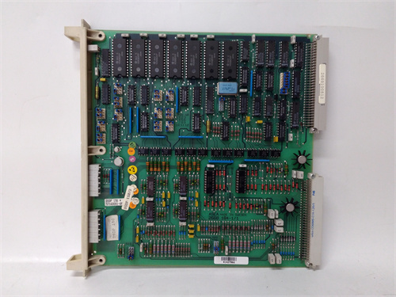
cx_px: 198
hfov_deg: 65.3
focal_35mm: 27
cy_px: 148
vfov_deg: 51.4
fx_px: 309
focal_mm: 3.79
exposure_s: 1/33
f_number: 2
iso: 261
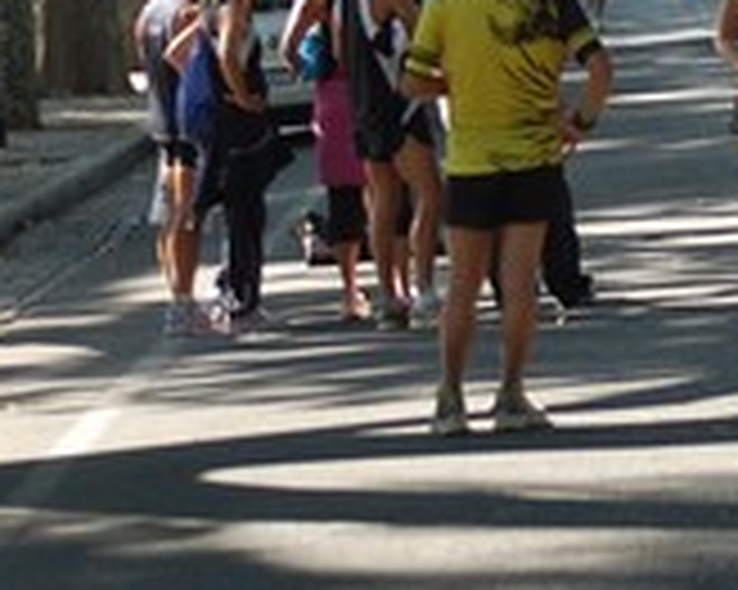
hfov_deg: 6.8
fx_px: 6171
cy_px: 252
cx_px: 788
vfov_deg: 5.5
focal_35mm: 283
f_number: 4
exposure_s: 1/500
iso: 450
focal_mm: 55
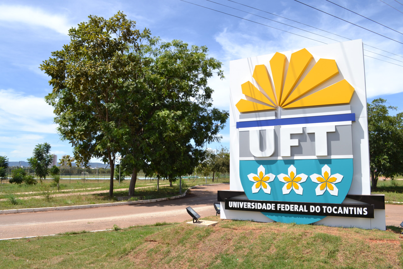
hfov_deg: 67.4
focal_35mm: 27
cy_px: 134
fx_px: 302
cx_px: 202
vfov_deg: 47.9
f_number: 8
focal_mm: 18
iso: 100
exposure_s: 1/200
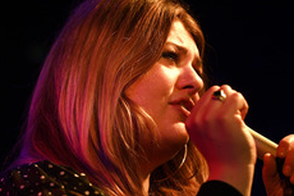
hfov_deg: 5.5
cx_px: 172
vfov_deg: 3.7
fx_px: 3036
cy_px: 167
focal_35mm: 372
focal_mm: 190
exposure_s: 1/250
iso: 2000
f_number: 3.2
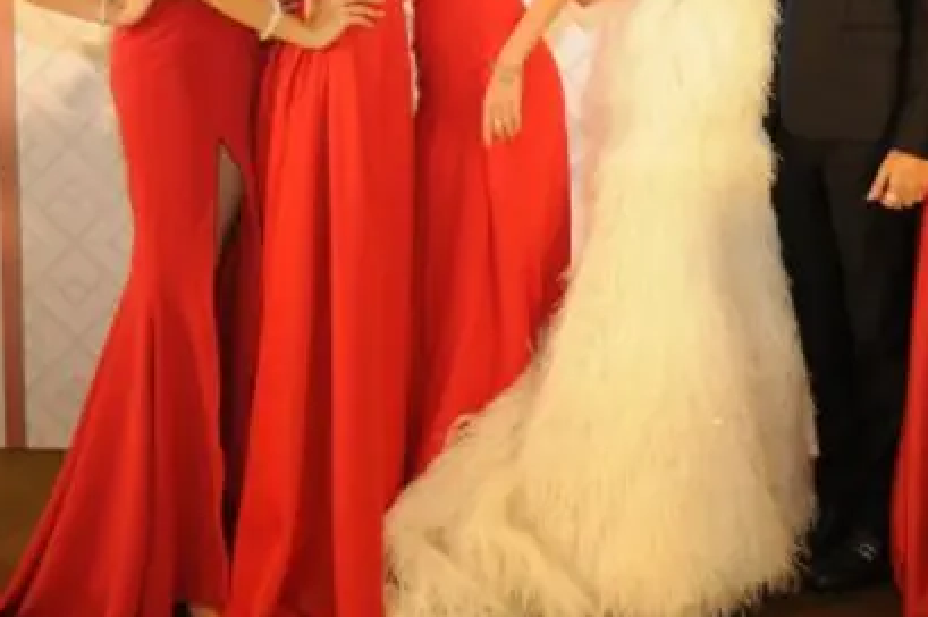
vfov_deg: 21.0
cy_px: 44
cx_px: 653
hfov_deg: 31.5
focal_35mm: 63
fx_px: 1623
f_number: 5.6
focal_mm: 22
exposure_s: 1/30
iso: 800
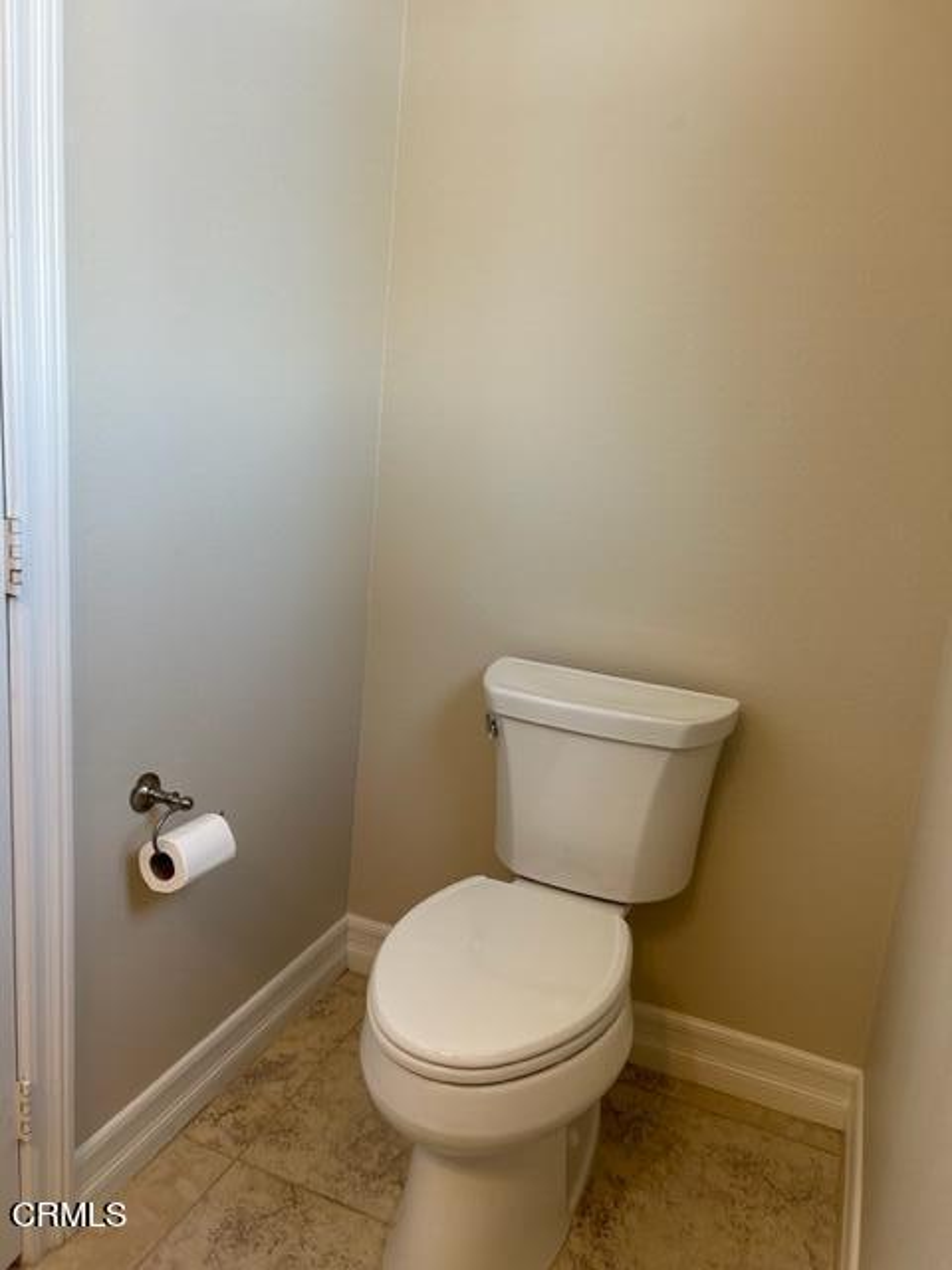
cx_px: 476
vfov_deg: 67.3
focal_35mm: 26
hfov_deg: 53.1
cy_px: 635
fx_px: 953
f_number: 1.5
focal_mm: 5.7
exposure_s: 1/120
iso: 100
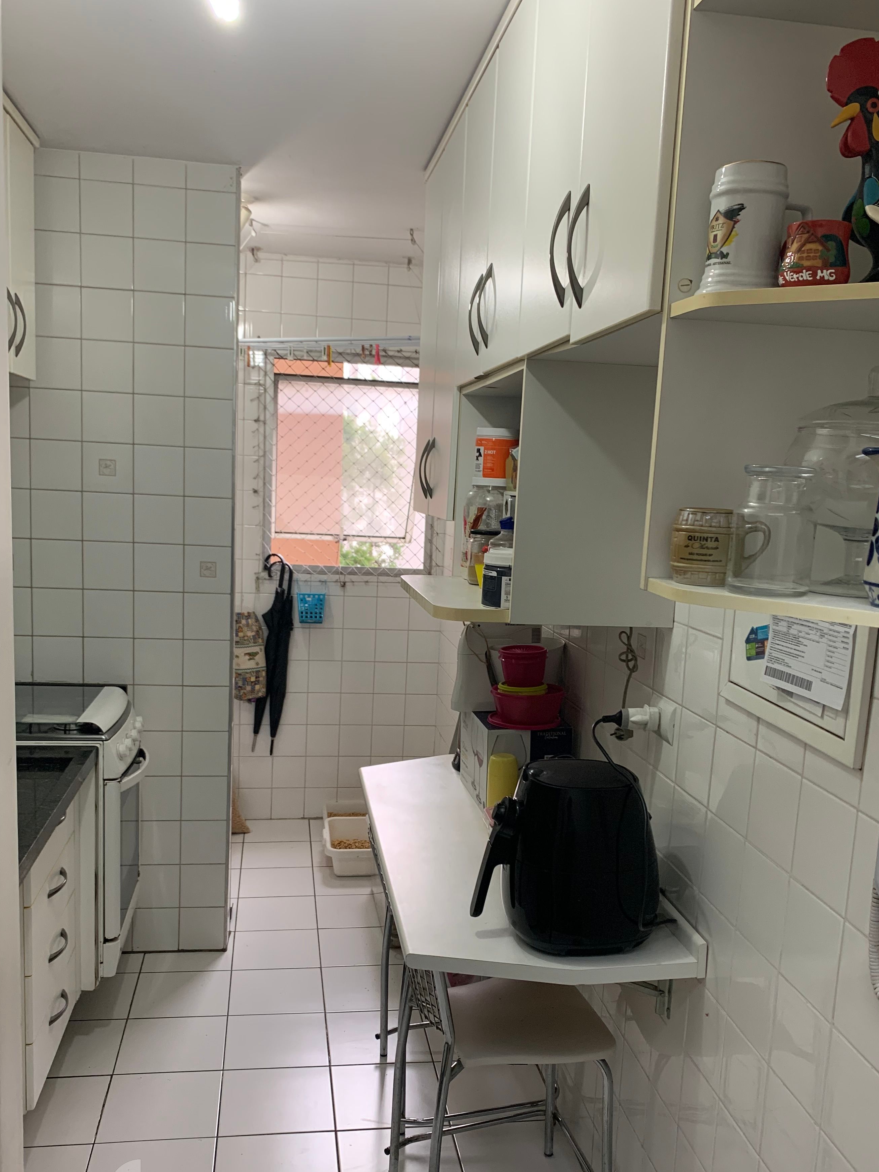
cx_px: 438
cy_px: 649
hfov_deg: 46.8
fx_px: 1016
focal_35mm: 30
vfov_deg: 59.8
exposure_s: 1/60
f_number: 1.8
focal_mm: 4.25
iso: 80
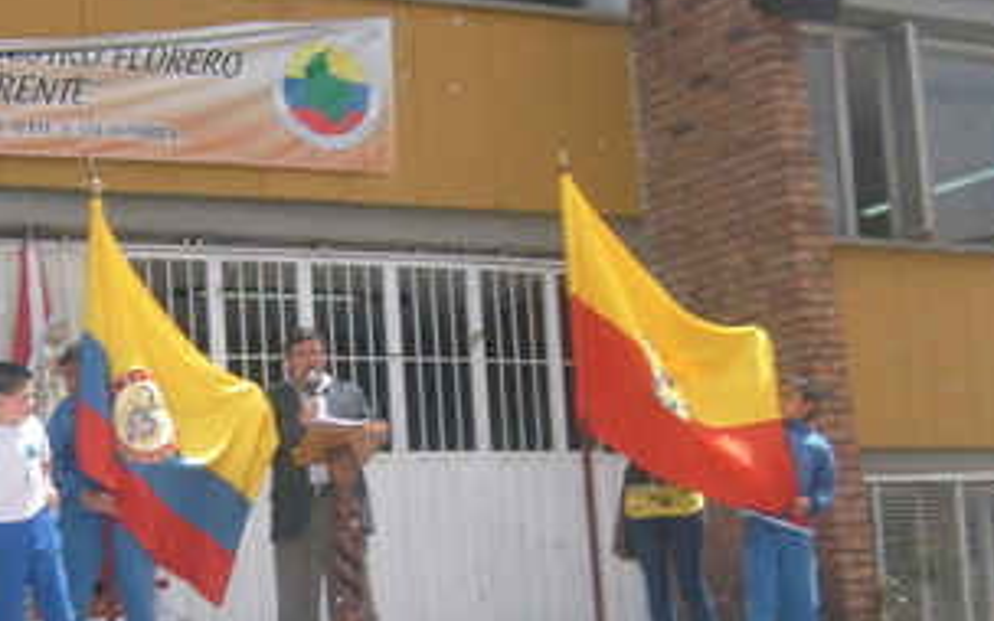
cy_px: 392
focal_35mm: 78
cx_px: 415
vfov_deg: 16.7
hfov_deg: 26.4
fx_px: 2113
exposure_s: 1/180
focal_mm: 5.8
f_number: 7.1
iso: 80
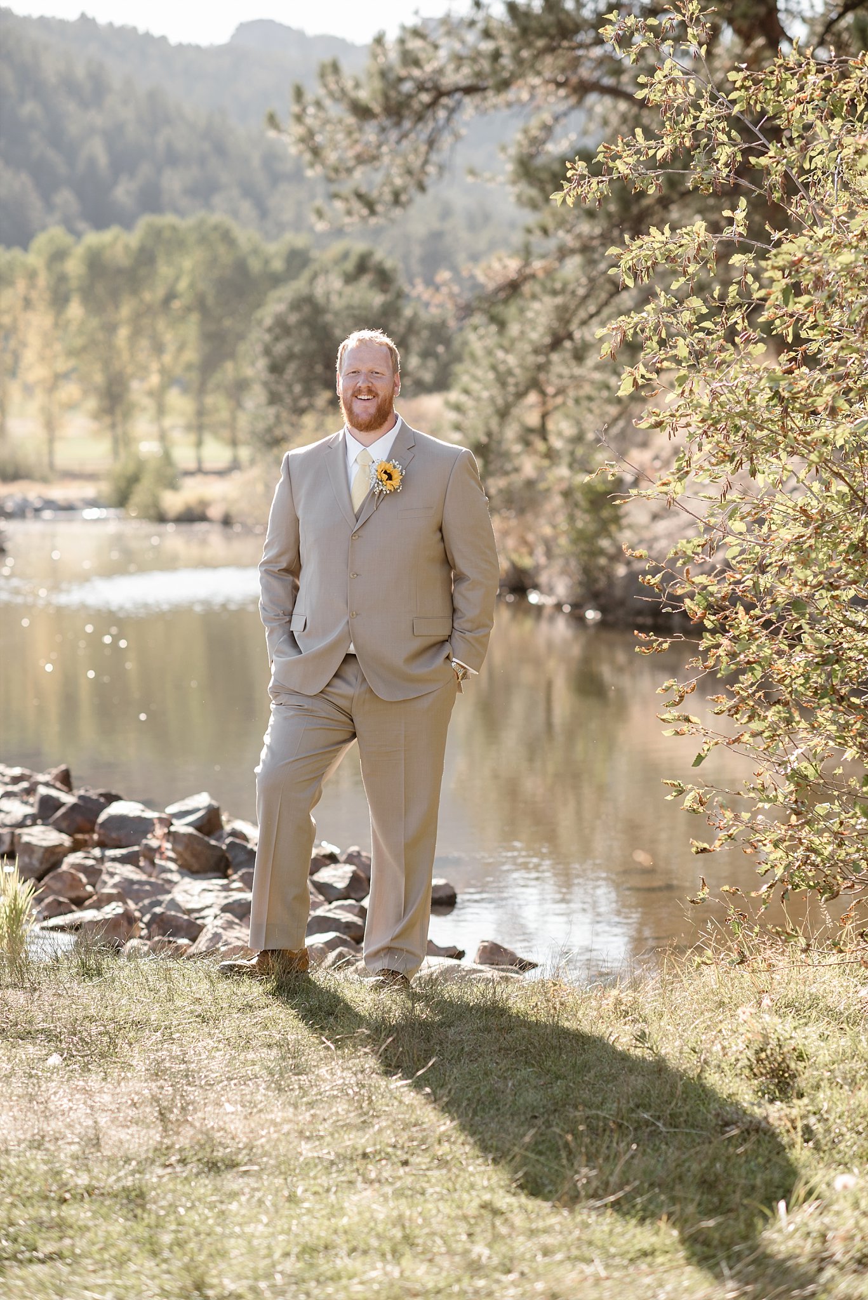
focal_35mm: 85
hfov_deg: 16.1
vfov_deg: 23.9
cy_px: 650
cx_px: 434
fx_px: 3071
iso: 200
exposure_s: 1/800
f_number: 2.8
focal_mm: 85
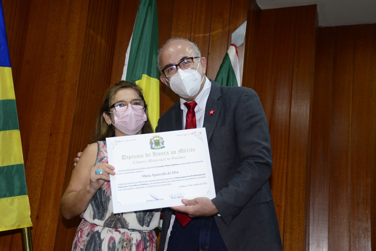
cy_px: 126
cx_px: 188
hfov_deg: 36.2
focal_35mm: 55
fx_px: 575
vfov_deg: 24.6
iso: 2500
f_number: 5
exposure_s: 1/125
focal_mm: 55
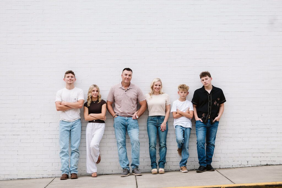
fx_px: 674
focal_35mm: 86
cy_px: 94
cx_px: 141
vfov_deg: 15.9
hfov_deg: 23.6
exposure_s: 1/320
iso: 400
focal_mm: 86
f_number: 4
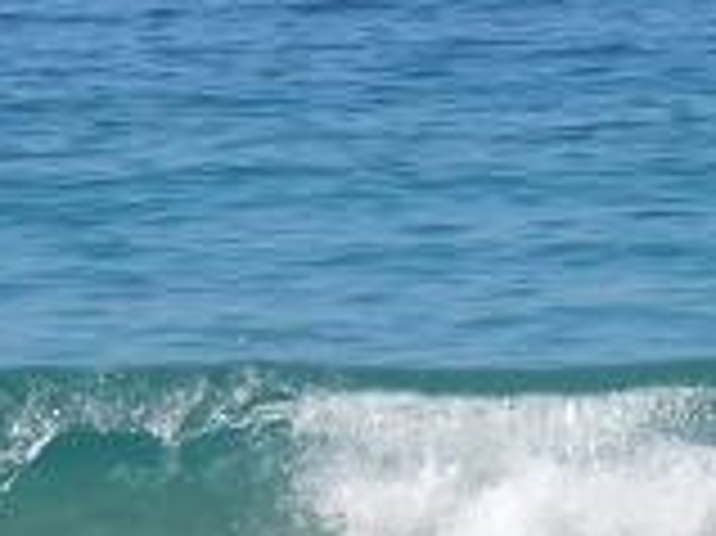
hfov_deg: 3.6
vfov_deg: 2.7
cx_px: 635
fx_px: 11388
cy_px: 113
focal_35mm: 551
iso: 80
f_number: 5.9
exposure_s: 1/640
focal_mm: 29.44
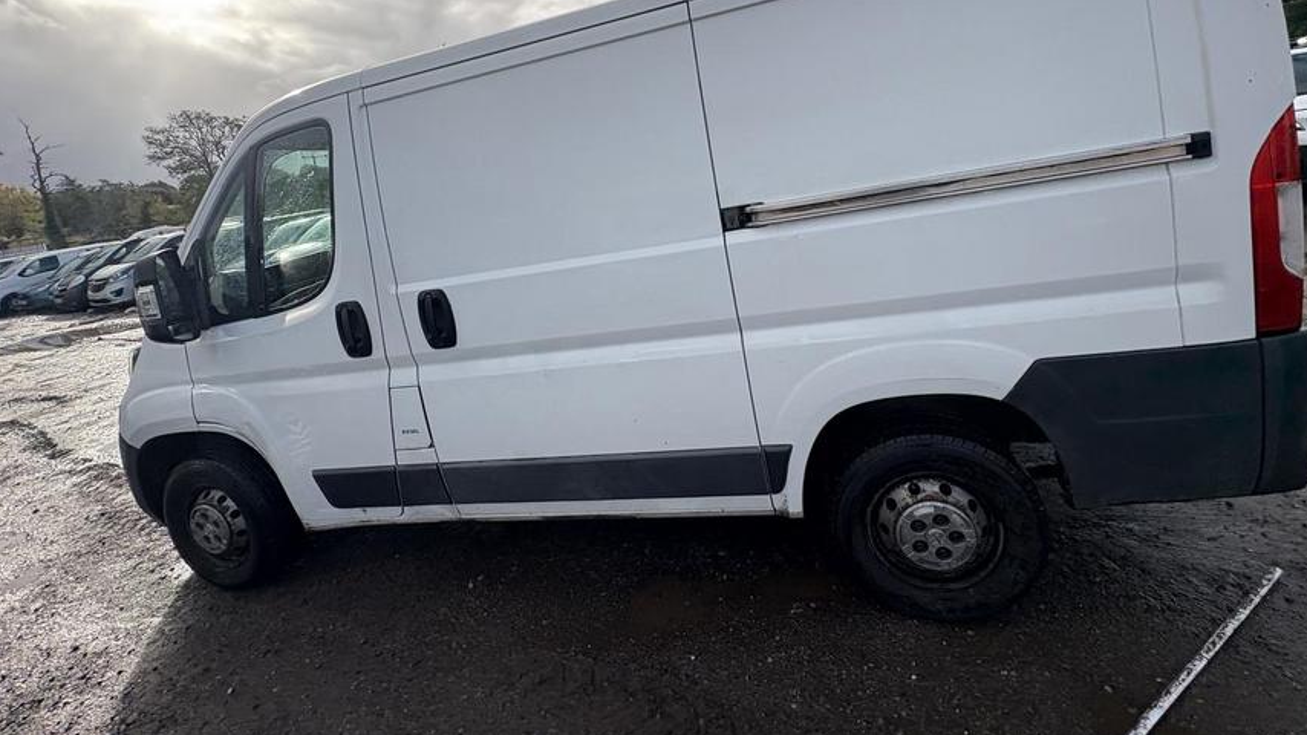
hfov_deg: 99.3
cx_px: 681
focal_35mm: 16
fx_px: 554
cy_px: 240
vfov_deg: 65.2
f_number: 2.2
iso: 40
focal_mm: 2.22
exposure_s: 1/899
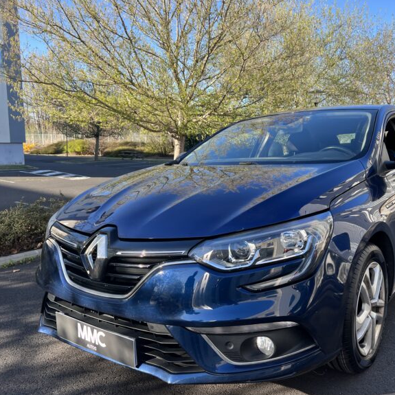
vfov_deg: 51.1
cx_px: 240
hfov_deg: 50.7
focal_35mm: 32
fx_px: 413
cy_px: 203
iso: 50
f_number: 1.5
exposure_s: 1/718
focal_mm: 5.7
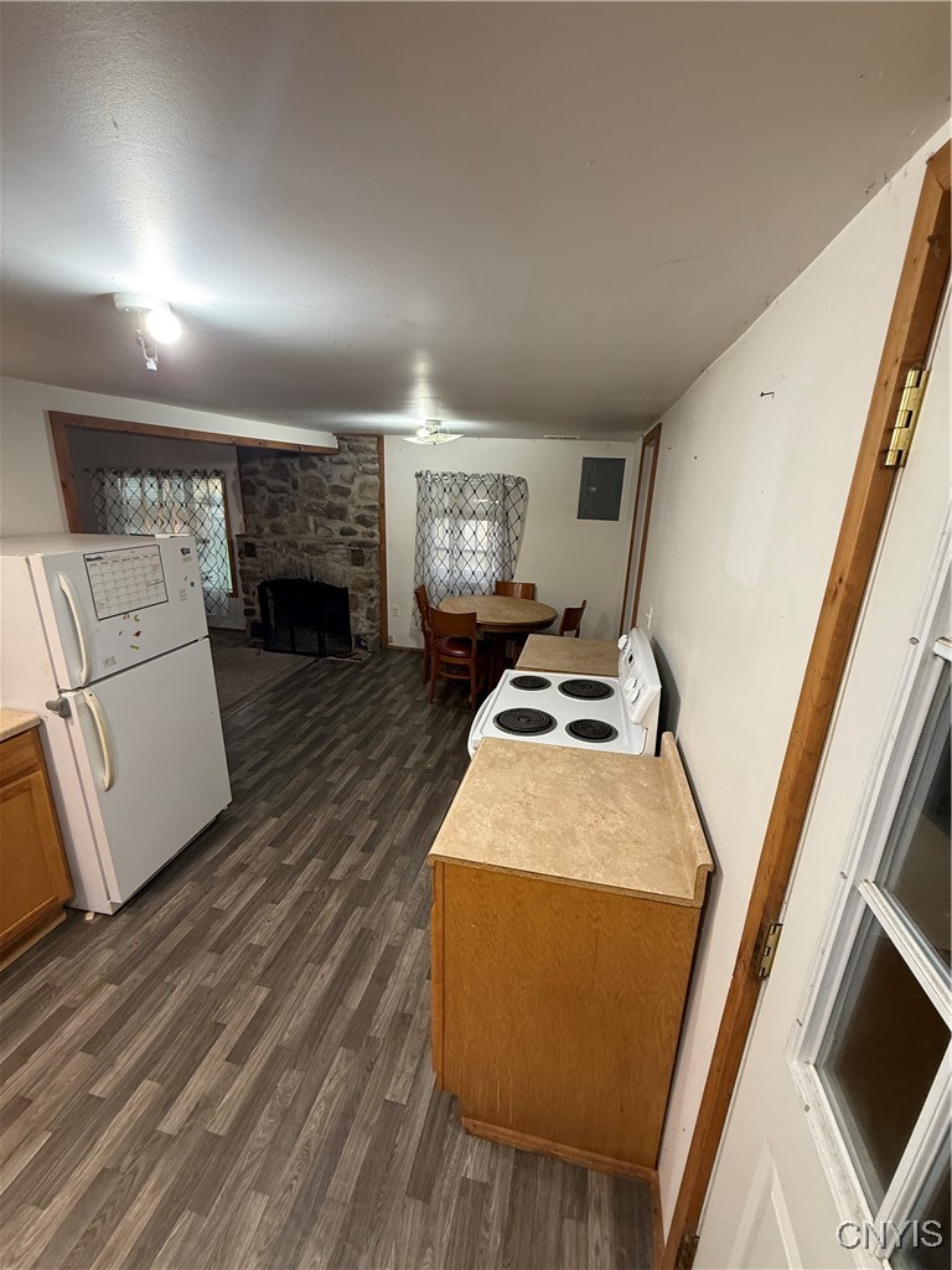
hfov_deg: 85.7
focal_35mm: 14
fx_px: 513
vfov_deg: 102.1
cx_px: 476
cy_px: 635
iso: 200
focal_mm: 2.22
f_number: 2.2
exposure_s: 1/60
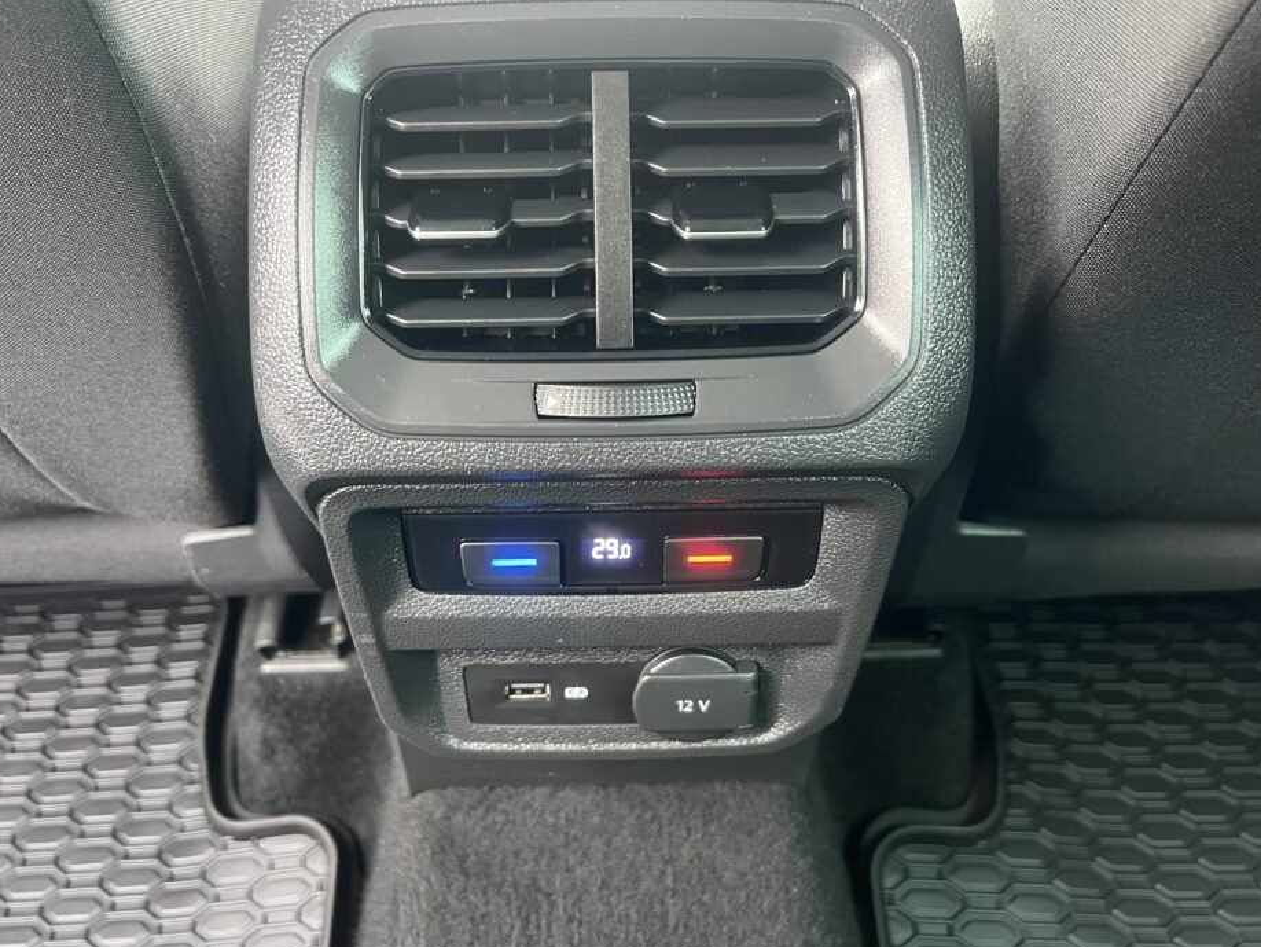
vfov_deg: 48.2
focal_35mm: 29
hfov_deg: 61.6
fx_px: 1057
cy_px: 493
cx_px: 593
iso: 500
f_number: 1.5
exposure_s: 1/42
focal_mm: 5.7
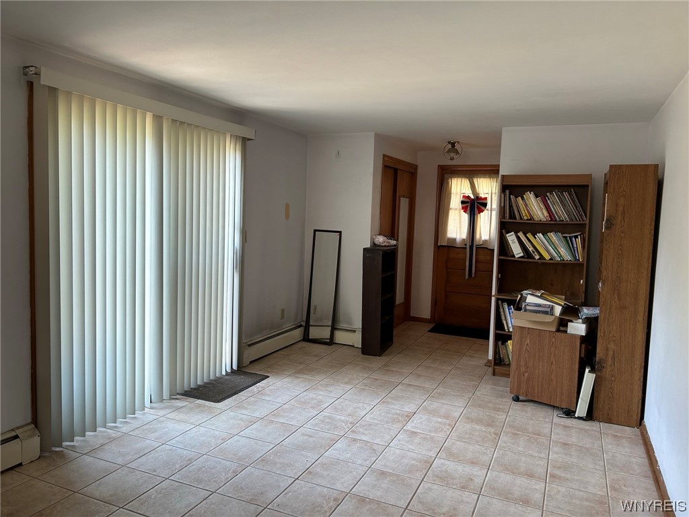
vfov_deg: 53.1
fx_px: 518
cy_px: 258
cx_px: 344
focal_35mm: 26
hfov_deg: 67.3
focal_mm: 5.7
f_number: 1.5
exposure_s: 1/120
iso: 100
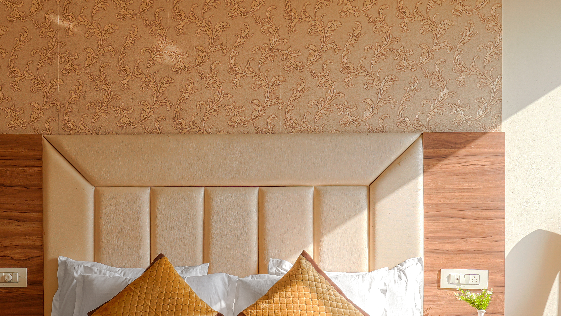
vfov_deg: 32.8
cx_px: 233
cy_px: 249
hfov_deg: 56.3
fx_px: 521
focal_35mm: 35
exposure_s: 1/40
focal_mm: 16
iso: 160
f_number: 5
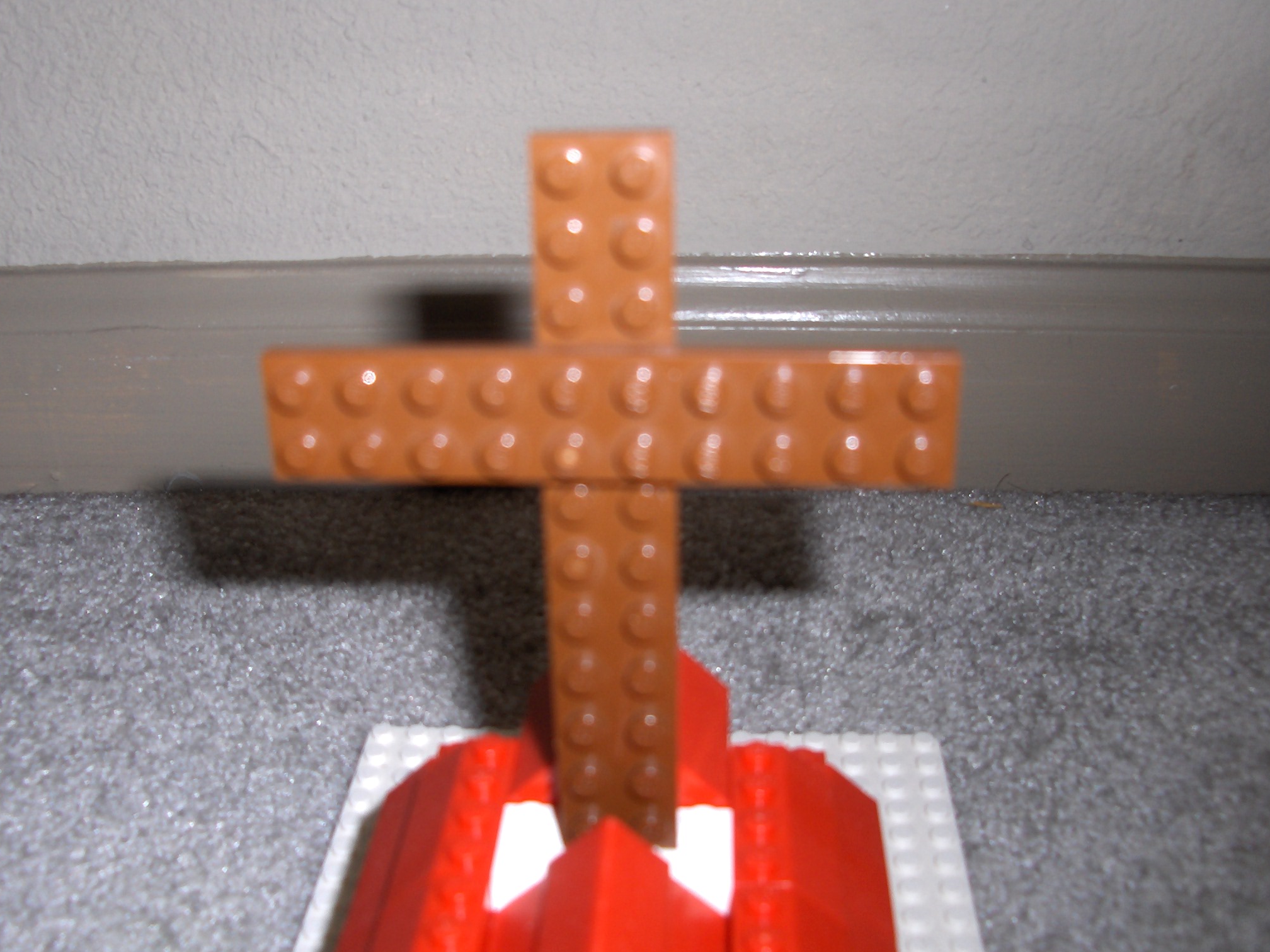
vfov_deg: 36.0
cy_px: 453
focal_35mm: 40
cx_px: 606
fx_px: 1468
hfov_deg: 46.8
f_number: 2.6
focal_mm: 5.8
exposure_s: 1/60
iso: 100
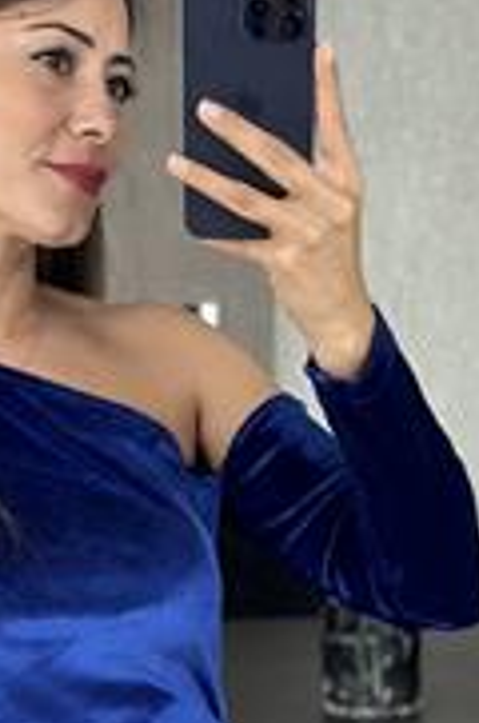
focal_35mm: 140
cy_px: 675
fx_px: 2805
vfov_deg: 14.5
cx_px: 108
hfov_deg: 9.7
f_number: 1.78
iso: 400
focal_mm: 6.86
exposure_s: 1/57
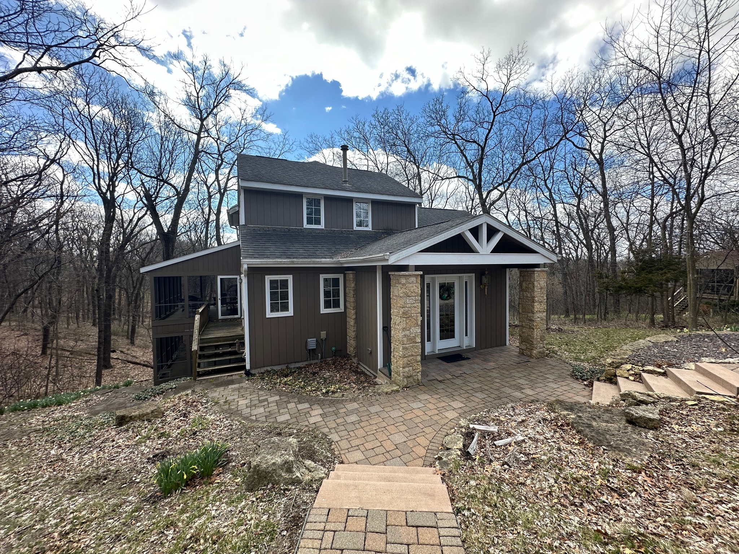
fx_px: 299
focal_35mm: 14
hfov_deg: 102.1
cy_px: 277
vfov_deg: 85.7
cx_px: 370
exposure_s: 1/393
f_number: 2.2
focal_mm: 2.22
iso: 40
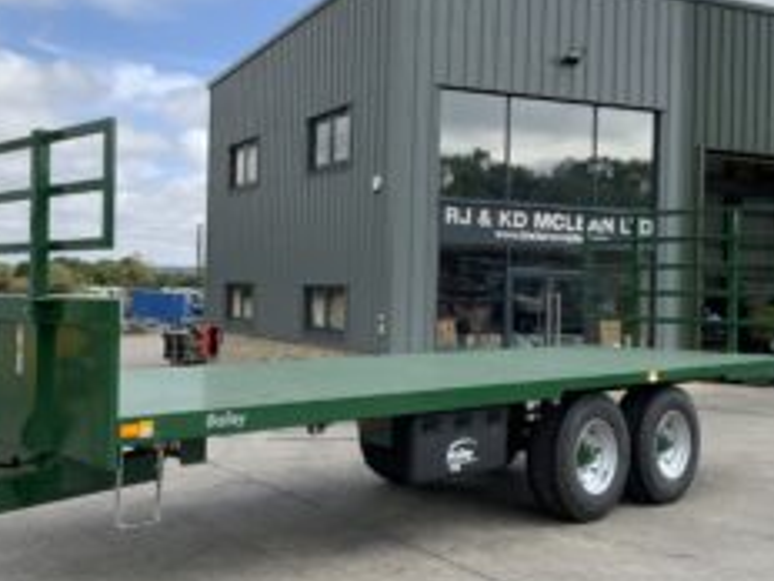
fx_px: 1006
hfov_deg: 41.9
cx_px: 307
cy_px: 274
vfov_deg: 32.2
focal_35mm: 45
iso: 16
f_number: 1.8
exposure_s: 1/1786
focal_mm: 3
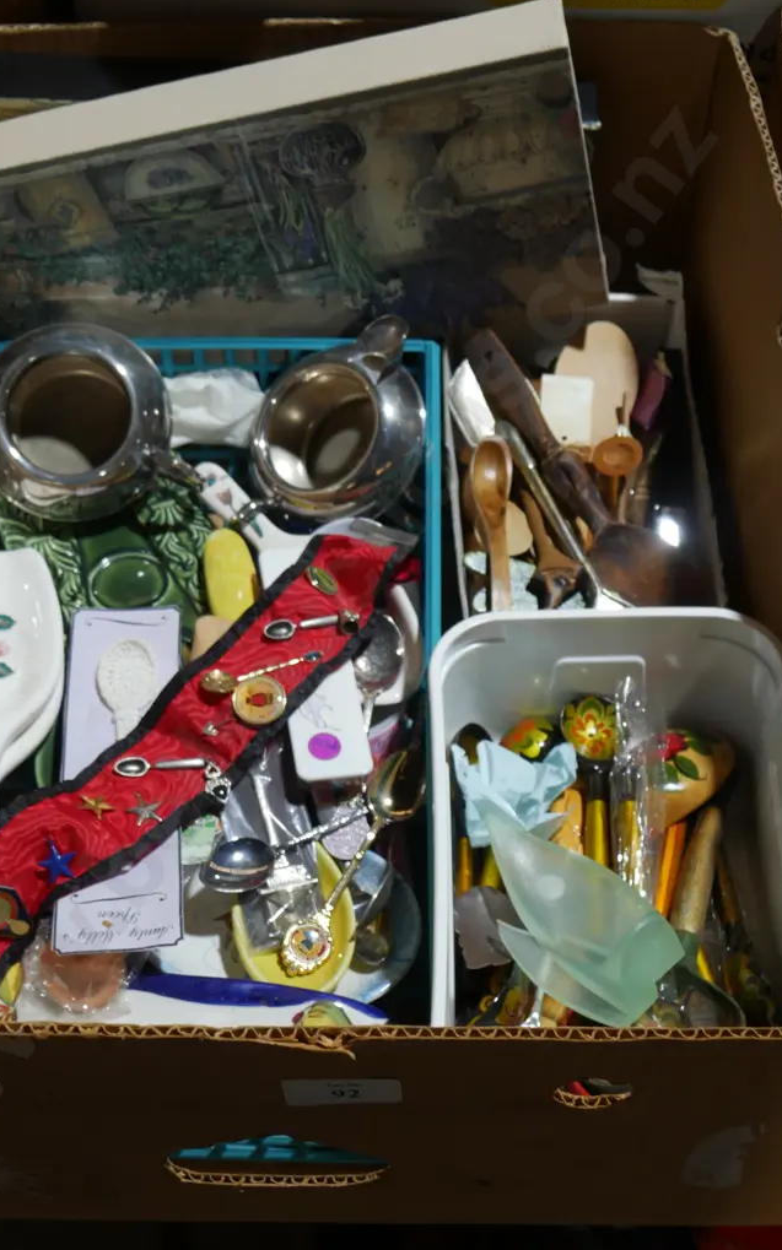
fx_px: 1671
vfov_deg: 41.1
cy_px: 624
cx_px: 319
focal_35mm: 49
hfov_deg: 26.3
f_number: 5.1
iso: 250
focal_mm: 23
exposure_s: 1/60
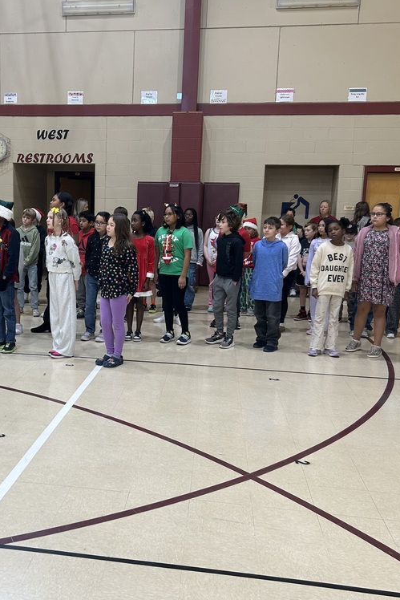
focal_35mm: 37
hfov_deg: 35.4
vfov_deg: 51.9
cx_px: 114
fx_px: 616
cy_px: 305
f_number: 1.5
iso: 80
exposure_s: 1/60
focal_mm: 5.7
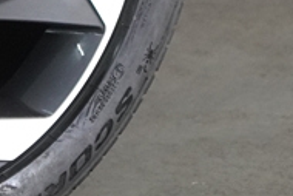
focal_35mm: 453
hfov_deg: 4.5
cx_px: -111
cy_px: -84
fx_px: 3690
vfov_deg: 3.0
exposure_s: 1/160
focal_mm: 56
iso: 1600
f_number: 3.2
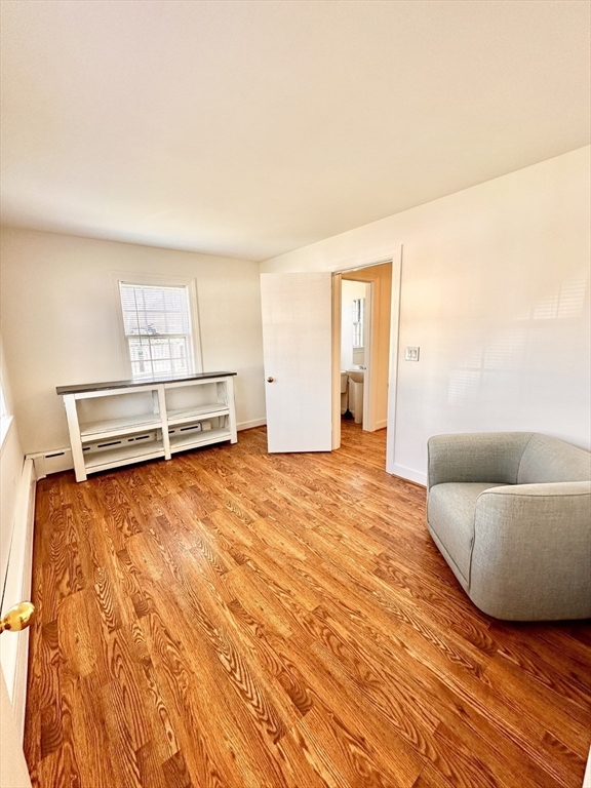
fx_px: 319
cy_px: 394
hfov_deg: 85.7
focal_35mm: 14
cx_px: 296
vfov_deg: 102.1
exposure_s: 1/99
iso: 125
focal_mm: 2.22
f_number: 2.2
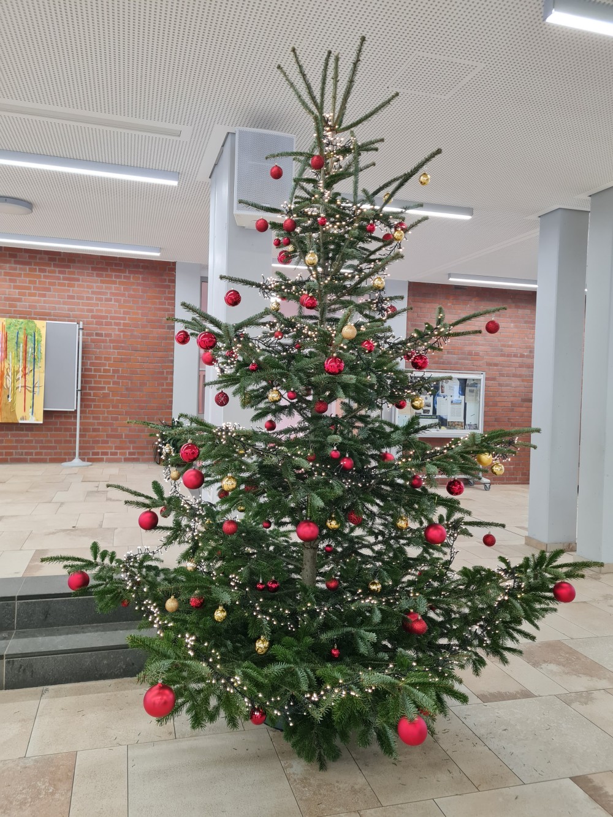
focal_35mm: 26
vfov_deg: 67.3
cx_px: 306
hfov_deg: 53.1
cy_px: 408
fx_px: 614
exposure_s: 1/50
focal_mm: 5.4
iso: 200
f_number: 1.8
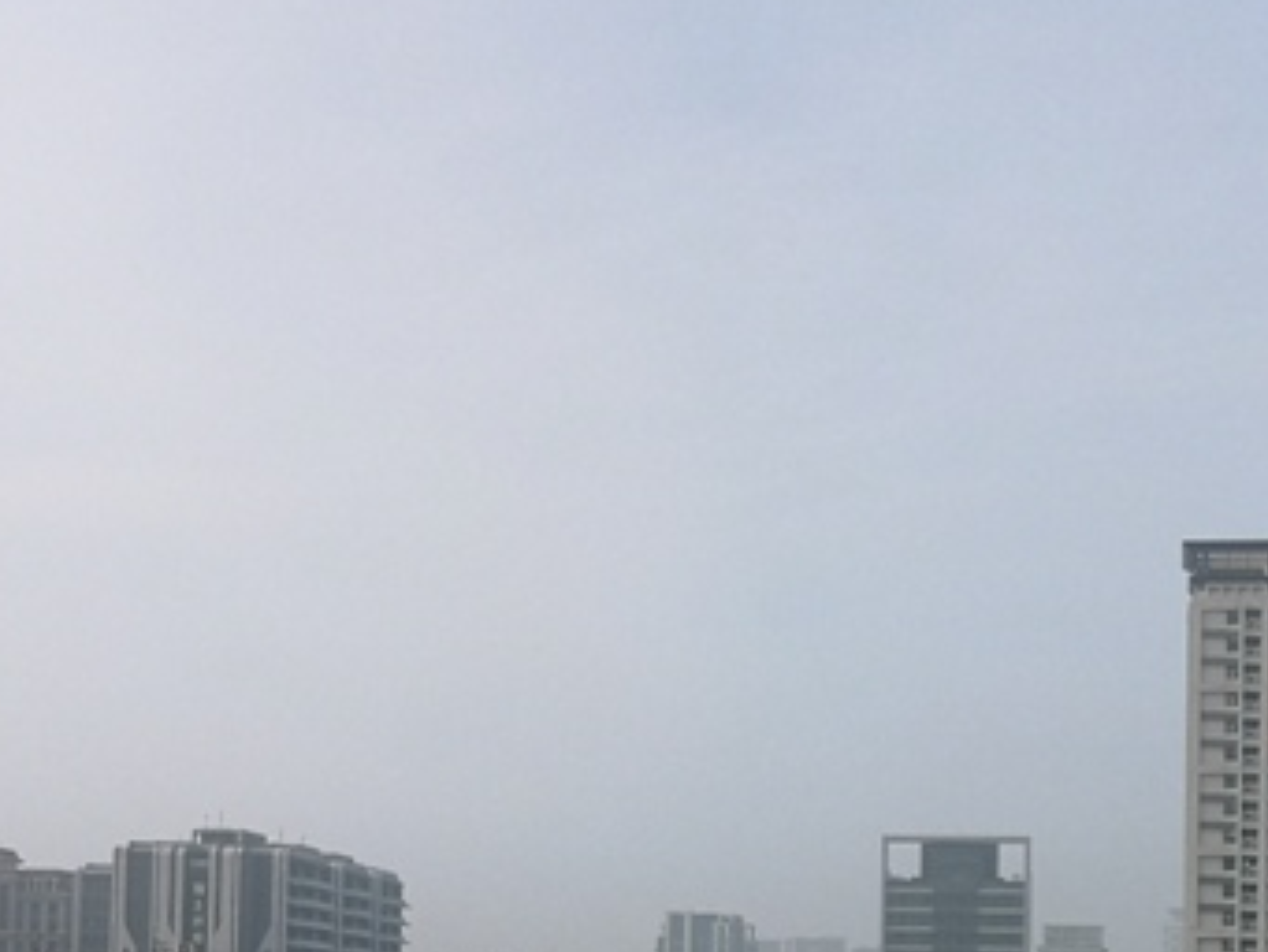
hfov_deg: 23.8
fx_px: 3005
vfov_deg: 17.7
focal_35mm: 82
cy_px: 900
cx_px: 736
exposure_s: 1/2128
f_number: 1.8
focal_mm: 3.95
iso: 50
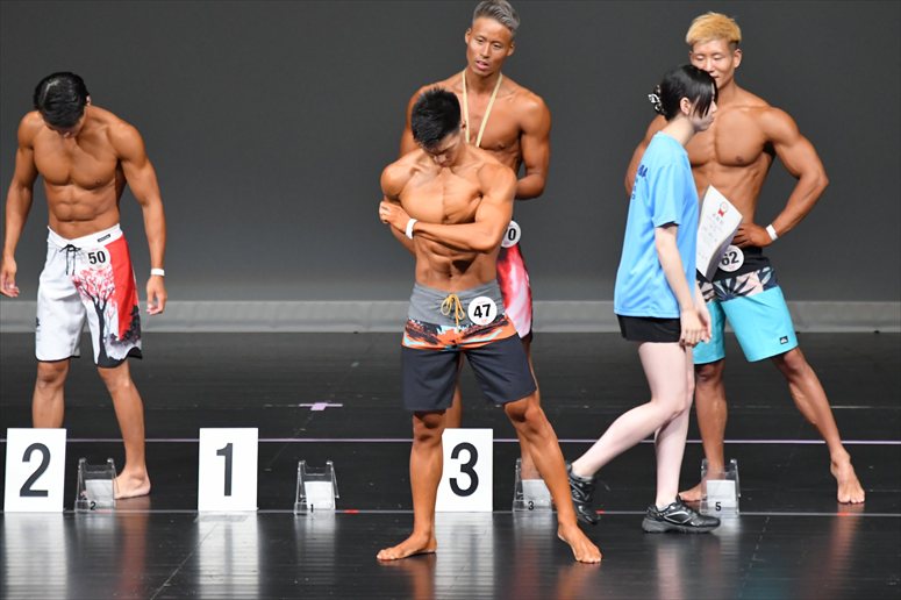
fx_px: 7880
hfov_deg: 6.5
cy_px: 300
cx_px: 450
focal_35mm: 315
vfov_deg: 4.4
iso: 4000
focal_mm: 210
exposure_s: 1/400
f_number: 5.6
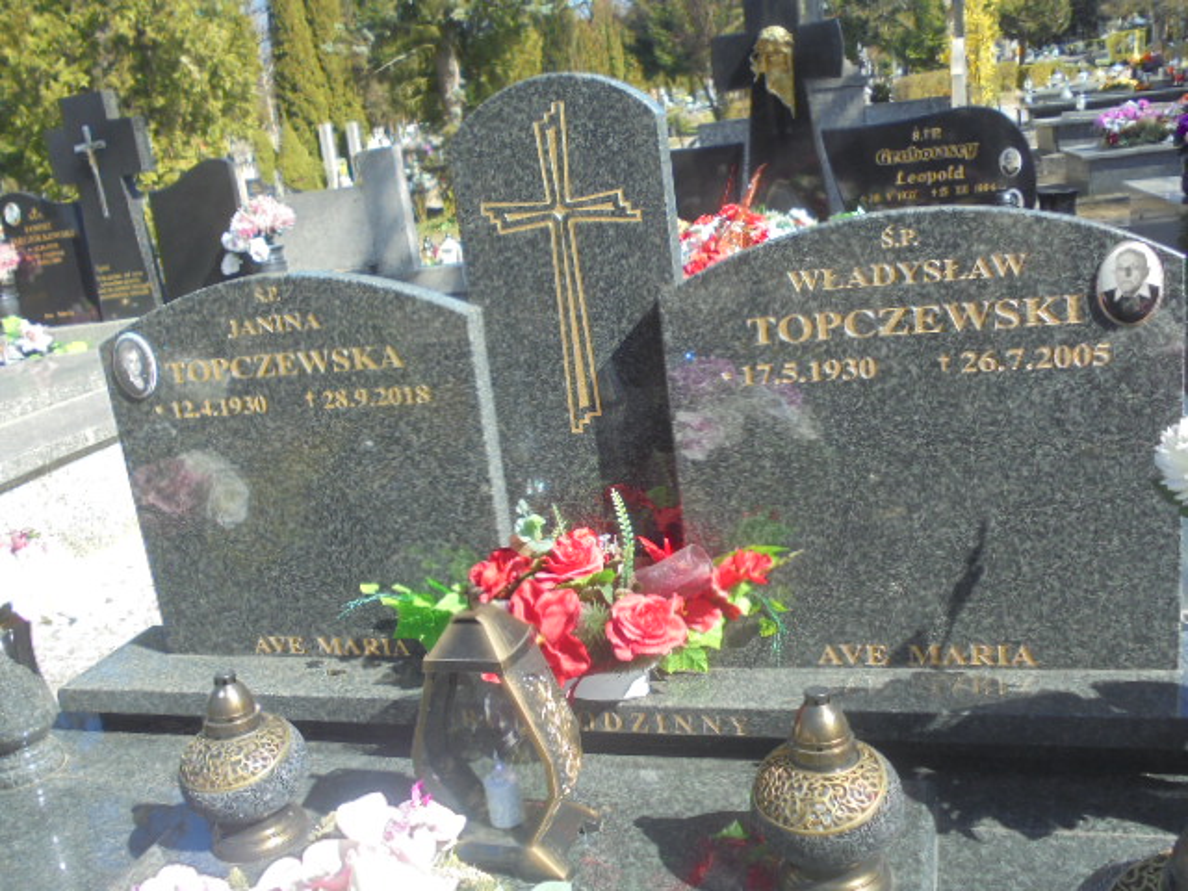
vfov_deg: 41.8
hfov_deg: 54.0
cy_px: 446
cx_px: 594
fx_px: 1167
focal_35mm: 34
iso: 100
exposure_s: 1/320
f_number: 4
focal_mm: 6.1
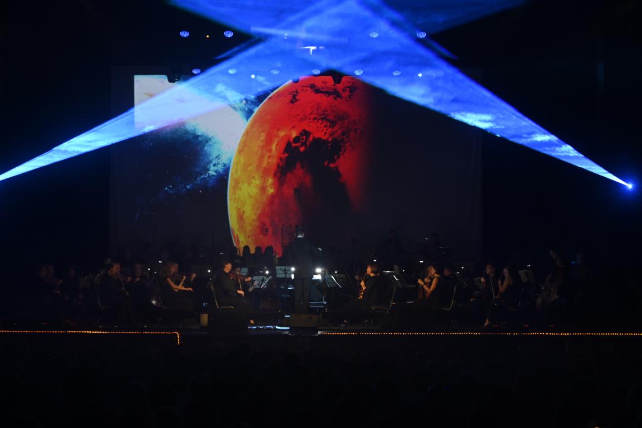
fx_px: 1248
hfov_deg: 28.9
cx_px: 321
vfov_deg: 19.4
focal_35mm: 70
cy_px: 214
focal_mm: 70
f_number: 8
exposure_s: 1/50
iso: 3200
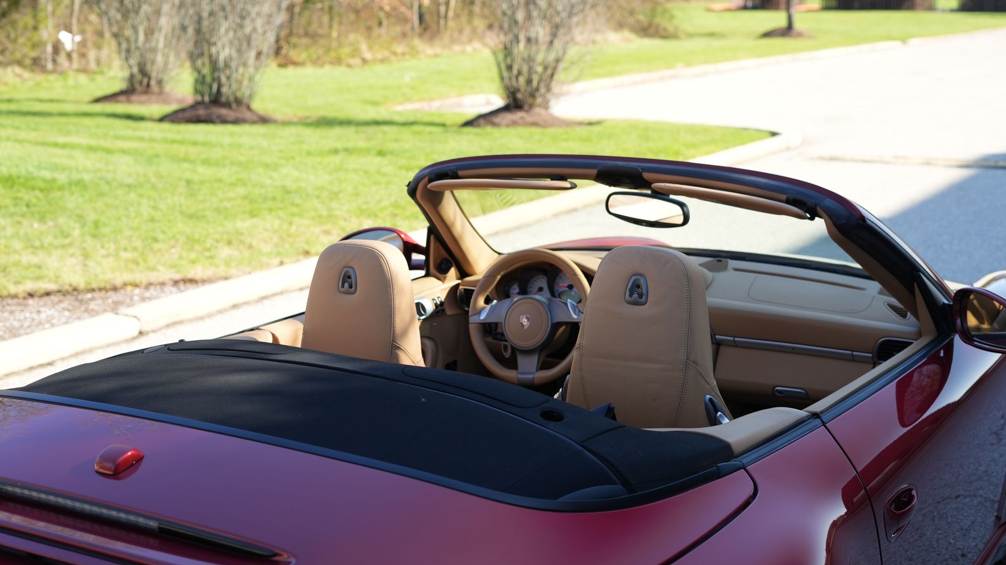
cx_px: 503
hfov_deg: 39.2
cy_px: 303
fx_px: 1414
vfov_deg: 22.6
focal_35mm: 53
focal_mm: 50
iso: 250
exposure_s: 1/160
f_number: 4
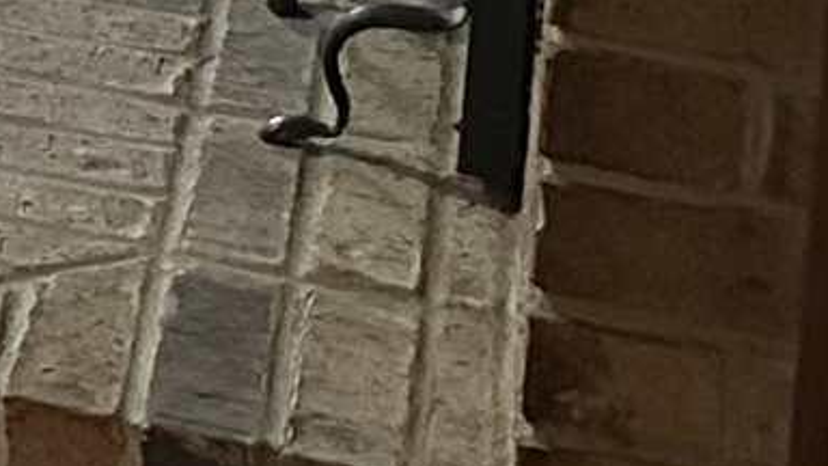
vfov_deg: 5.1
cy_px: -1437
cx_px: -1440
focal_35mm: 209
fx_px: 4589
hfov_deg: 8.9
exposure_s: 1/40
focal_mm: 6.86
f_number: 1.78
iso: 640
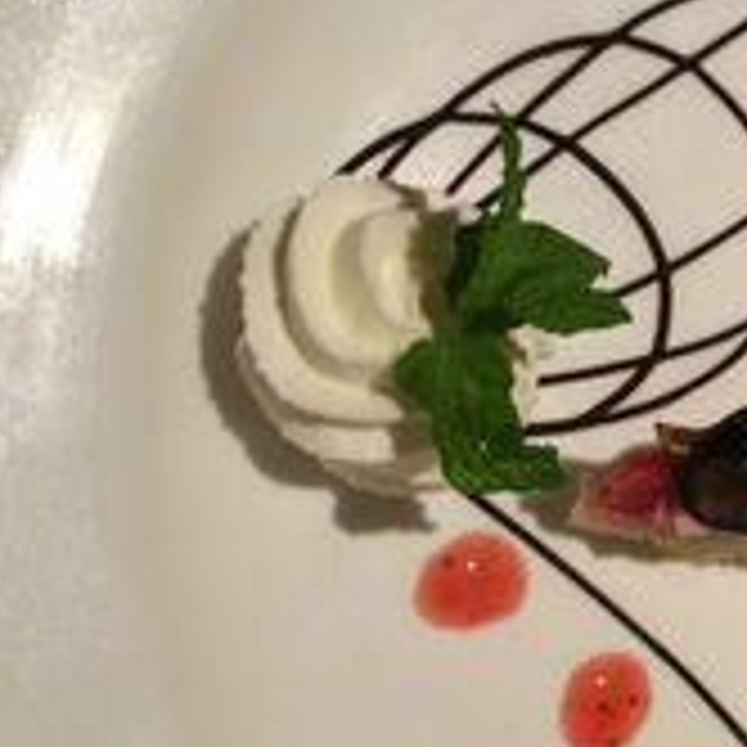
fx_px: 1563
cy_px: 428
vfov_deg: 26.9
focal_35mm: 64
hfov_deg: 25.7
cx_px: 720
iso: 200
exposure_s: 1/30
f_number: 2.2
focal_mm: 4.12
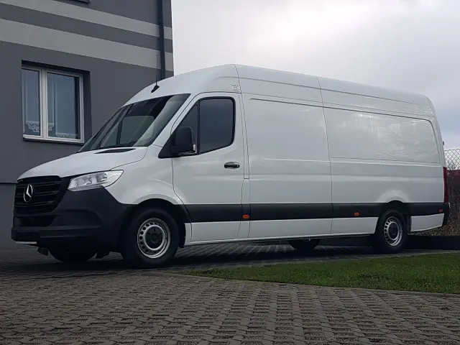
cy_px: 172
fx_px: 346
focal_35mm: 26
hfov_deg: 67.3
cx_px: 230
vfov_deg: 53.1
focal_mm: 4.2
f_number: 1.7
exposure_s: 1/602
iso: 40
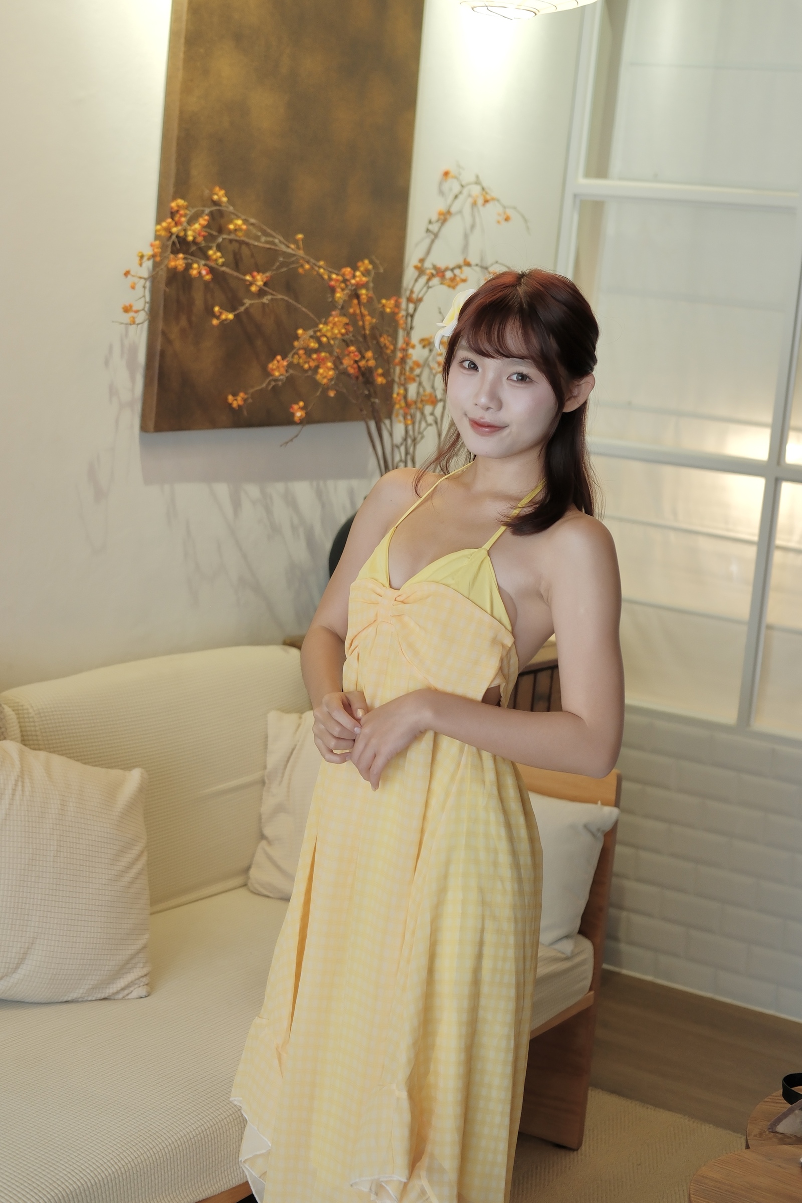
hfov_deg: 25.5
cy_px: 602
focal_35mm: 53
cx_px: 401
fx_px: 1771
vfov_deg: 37.5
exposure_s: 1/110
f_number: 2.5
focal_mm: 35
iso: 500
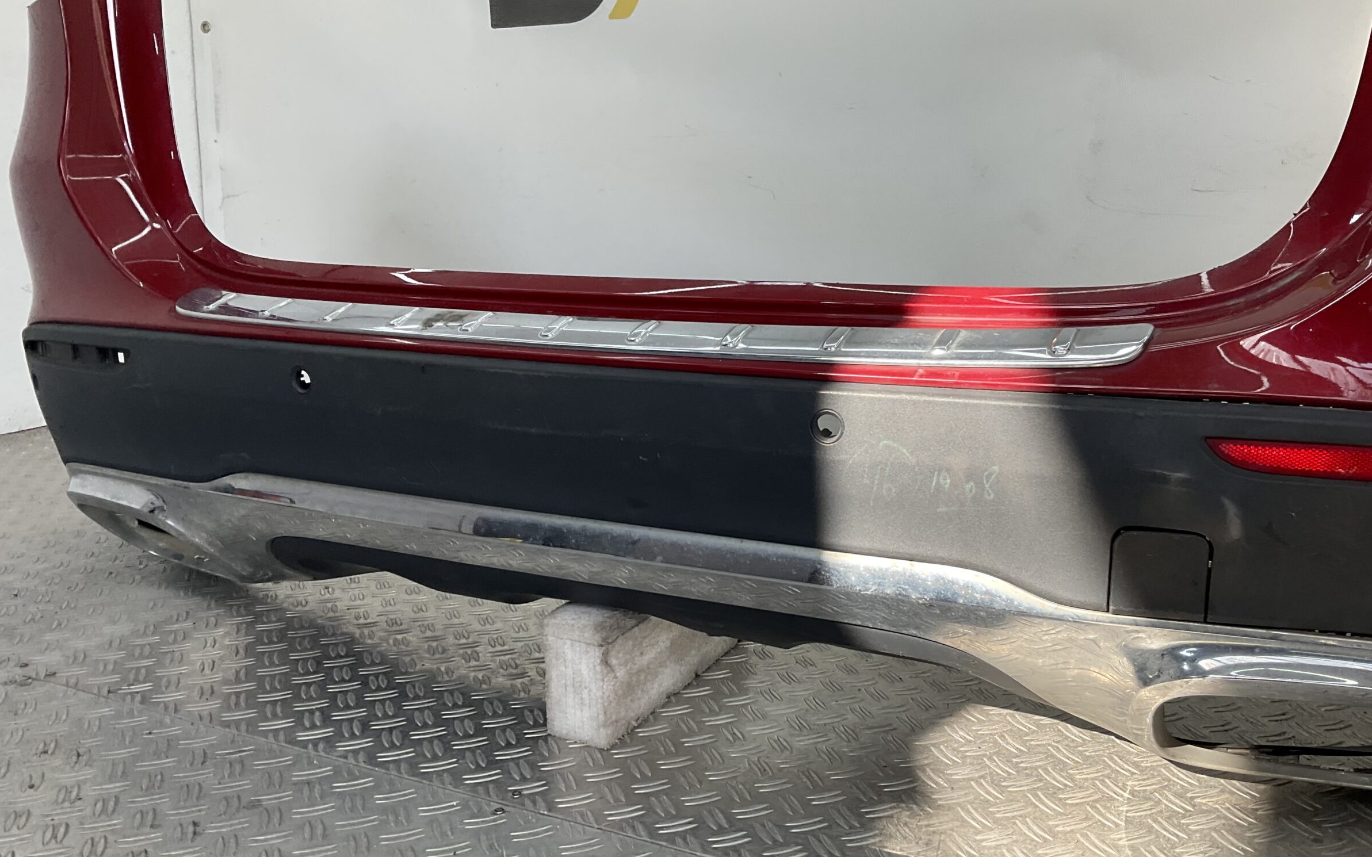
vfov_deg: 38.3
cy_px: 481
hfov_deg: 58.1
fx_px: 1234
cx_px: 712
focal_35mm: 33
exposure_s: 1/235
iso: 16
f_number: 1.8
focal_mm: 3
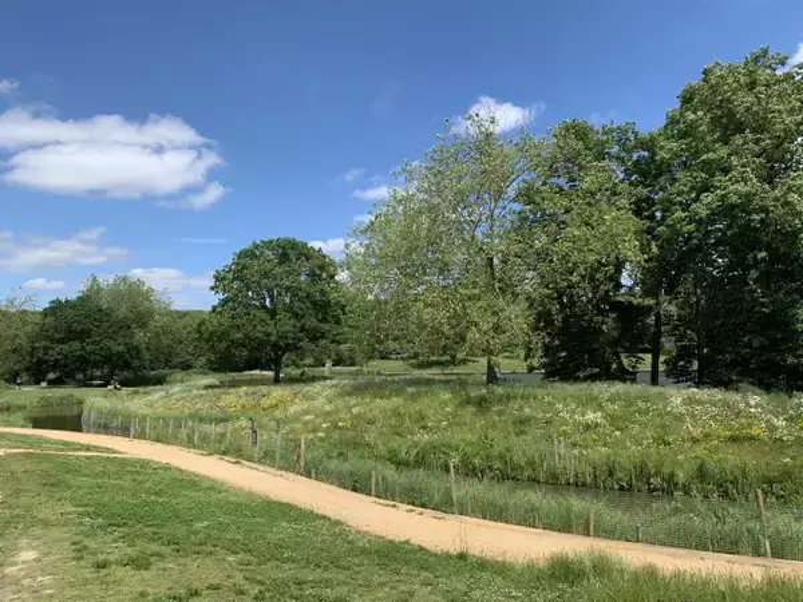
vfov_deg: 53.1
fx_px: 603
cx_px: 402
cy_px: 301
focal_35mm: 26
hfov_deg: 67.3
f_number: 1.8
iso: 25
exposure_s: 1/1845
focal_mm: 4.25
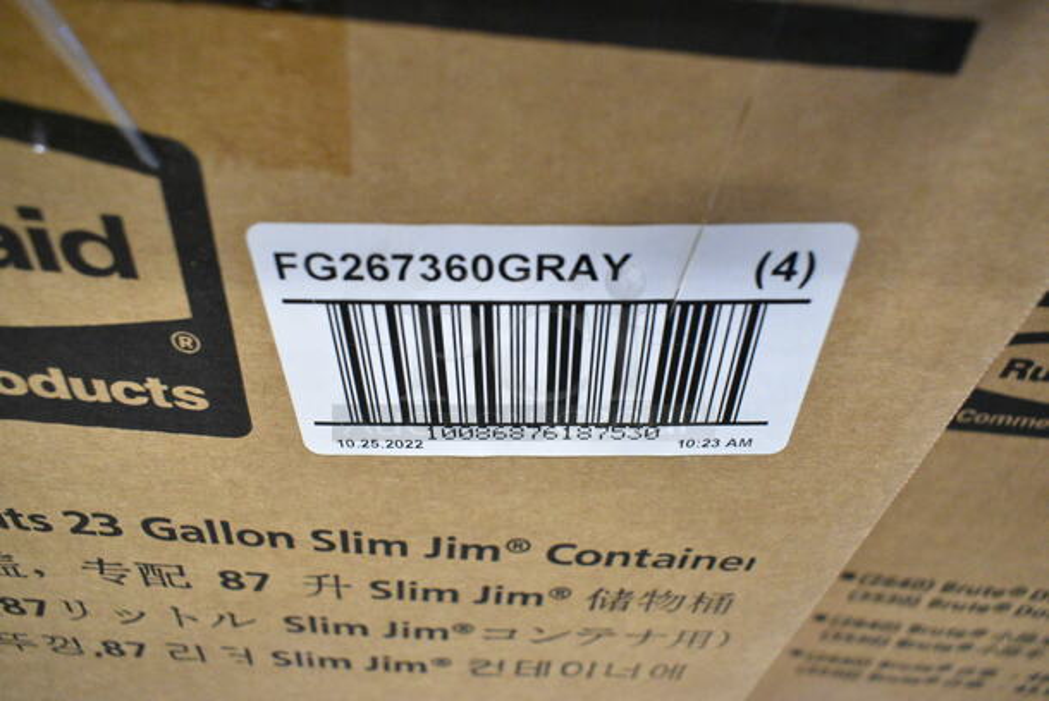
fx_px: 787
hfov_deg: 67.3
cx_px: 524
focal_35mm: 27
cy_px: 350
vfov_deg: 48.0
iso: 6400
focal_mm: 18
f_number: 5
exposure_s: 1/100
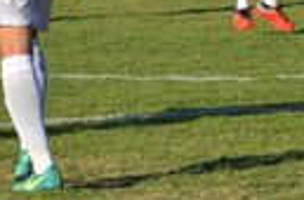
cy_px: -76
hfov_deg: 3.8
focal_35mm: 536
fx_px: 4510
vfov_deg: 2.5
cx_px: 526
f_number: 13
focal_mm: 92
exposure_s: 1/640
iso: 800
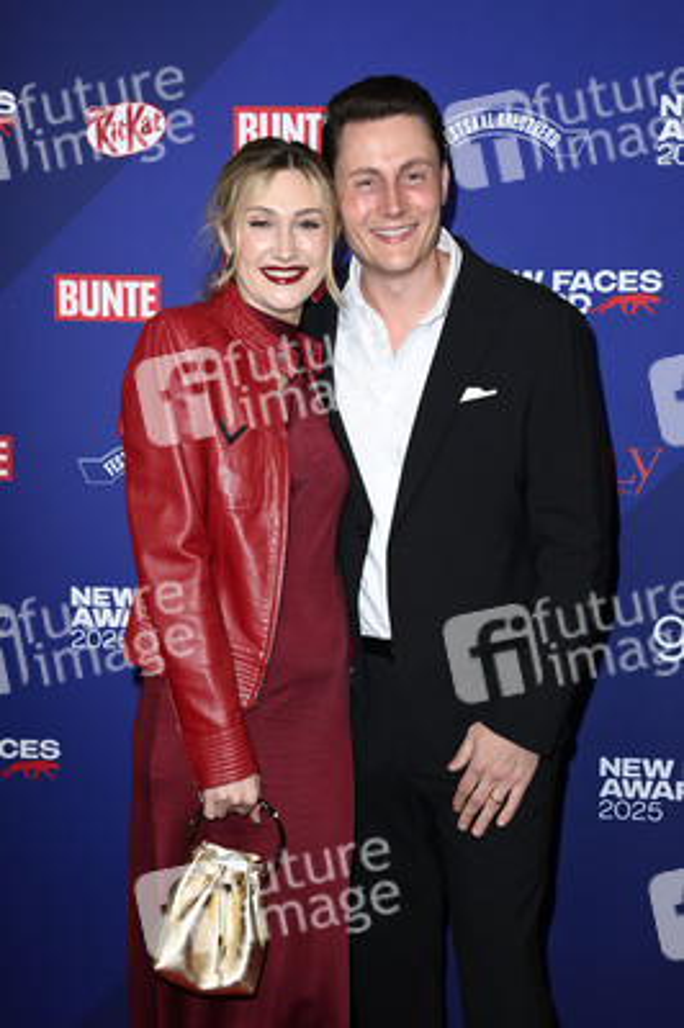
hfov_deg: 28.0
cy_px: 514
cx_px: 342
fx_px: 1370
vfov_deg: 41.1
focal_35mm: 48
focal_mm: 48
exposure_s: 1/250
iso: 640
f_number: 5.6
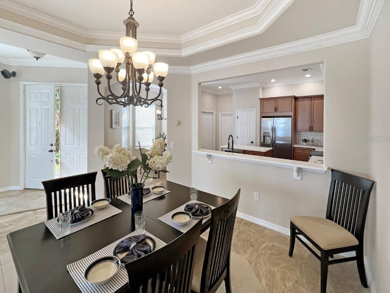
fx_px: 158
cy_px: 138
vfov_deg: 85.6
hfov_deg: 102.1
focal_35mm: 14
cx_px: 191
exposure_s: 1/120
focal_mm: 1.57
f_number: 1.8
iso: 64
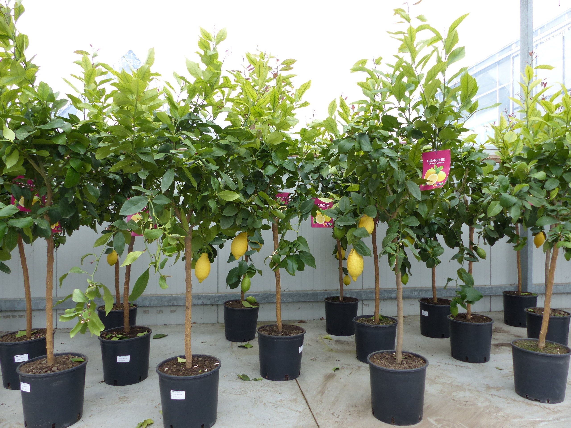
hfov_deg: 69.4
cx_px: 286
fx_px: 412
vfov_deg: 54.9
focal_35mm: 25
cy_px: 214
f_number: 3.2
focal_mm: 4.5
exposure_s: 1/100
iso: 100
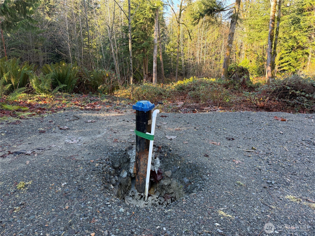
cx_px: 158
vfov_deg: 56.8
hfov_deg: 71.6
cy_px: 118
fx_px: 218
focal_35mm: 24
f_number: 1.78
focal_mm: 6.76
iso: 80
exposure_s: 1/152
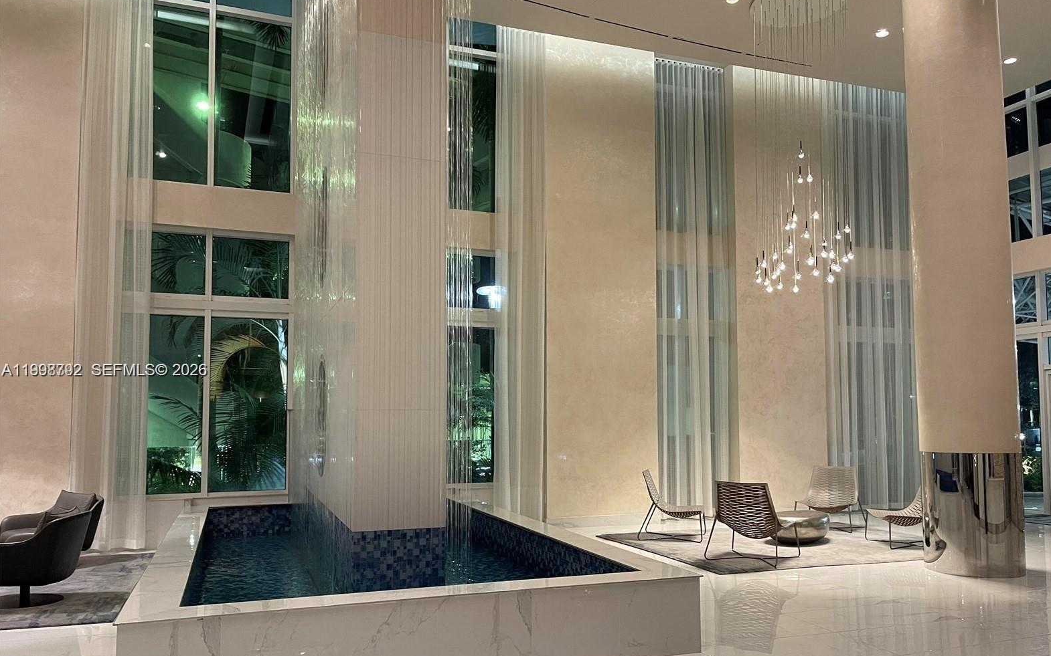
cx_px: 534
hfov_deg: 68.4
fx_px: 773
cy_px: 371
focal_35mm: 27
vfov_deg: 45.9
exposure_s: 1/60
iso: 250
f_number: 1.6
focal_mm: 5.1
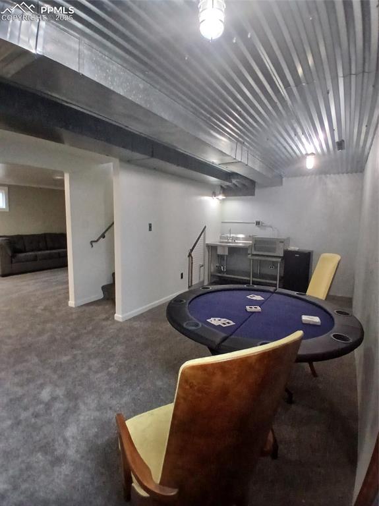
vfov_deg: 91.1
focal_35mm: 17
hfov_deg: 74.7
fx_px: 248
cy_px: 253
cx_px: 190
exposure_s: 1/30
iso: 400
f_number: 2.2
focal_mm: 1.4
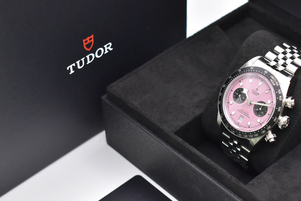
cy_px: 149
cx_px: 162
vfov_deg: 16.0
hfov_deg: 23.9
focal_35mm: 85
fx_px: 711
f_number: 5.6
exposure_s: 1/125
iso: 800
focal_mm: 38
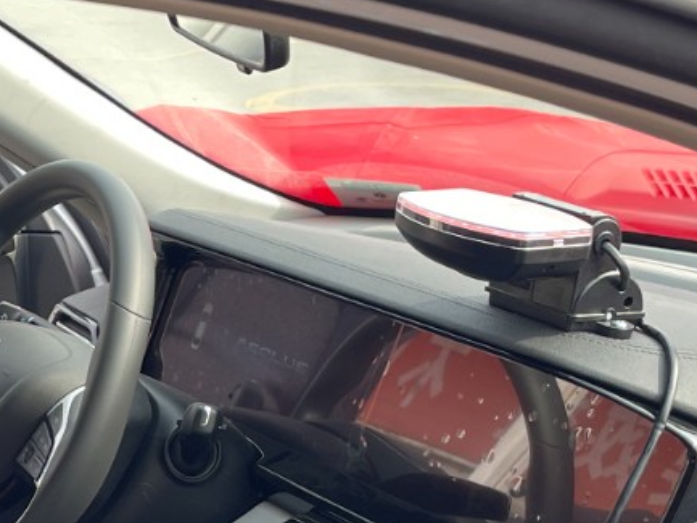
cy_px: 650
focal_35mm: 96
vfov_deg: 14.8
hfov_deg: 19.7
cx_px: -29
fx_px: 1934
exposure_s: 1/206
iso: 32
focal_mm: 4.2
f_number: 1.6
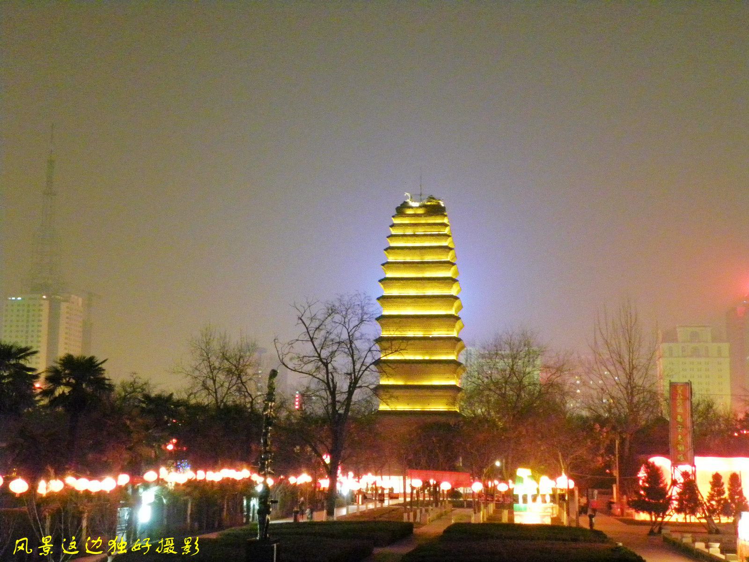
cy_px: 281
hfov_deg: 33.2
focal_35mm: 58
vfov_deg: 25.2
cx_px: 374
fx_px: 1255
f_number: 3.5
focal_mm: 10.3
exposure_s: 1/1.5
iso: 800
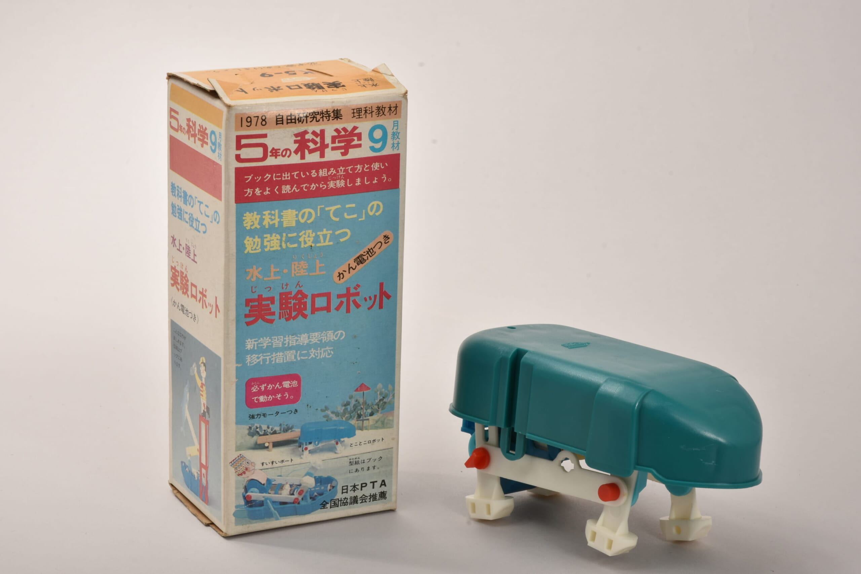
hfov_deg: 19.5
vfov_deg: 13.0
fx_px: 2512
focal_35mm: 105
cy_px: 287
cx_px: 430
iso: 200
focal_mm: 70
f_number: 20
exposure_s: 1/50
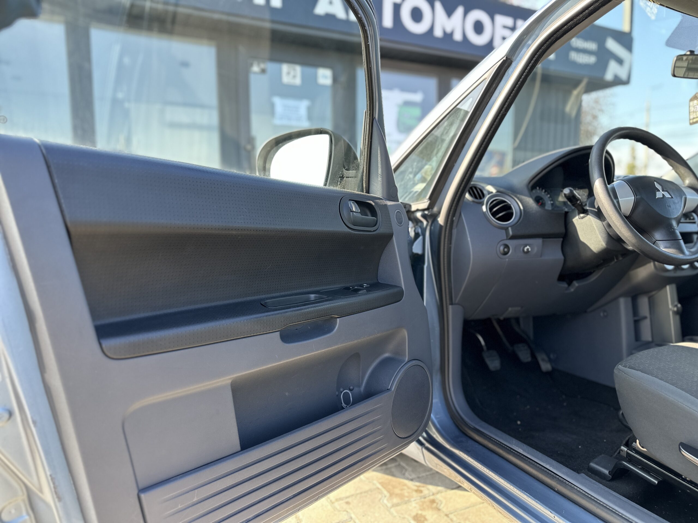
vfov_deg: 56.8
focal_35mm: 24
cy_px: 262
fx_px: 484
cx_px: 349
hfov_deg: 71.6
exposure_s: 1/251
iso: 80
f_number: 1.78
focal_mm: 6.86
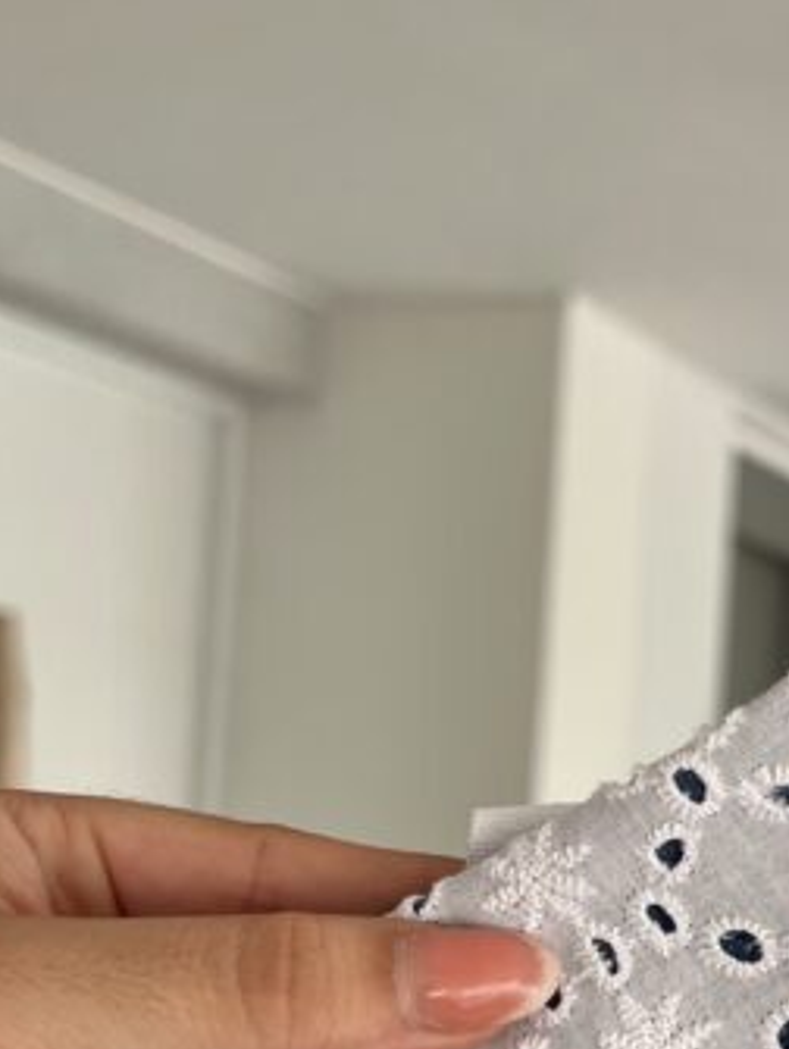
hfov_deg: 22.8
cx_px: 780
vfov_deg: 30.6
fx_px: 1881
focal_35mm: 62
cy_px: 798
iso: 100
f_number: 1.5
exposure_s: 1/121
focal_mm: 5.7
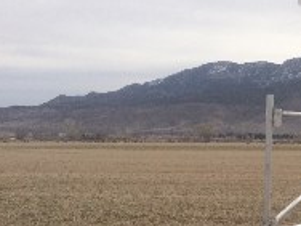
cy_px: 167
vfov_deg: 19.0
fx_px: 670
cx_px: 392
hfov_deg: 22.6
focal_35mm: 77
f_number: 2.2
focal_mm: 4.15
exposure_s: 1/2740
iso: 32
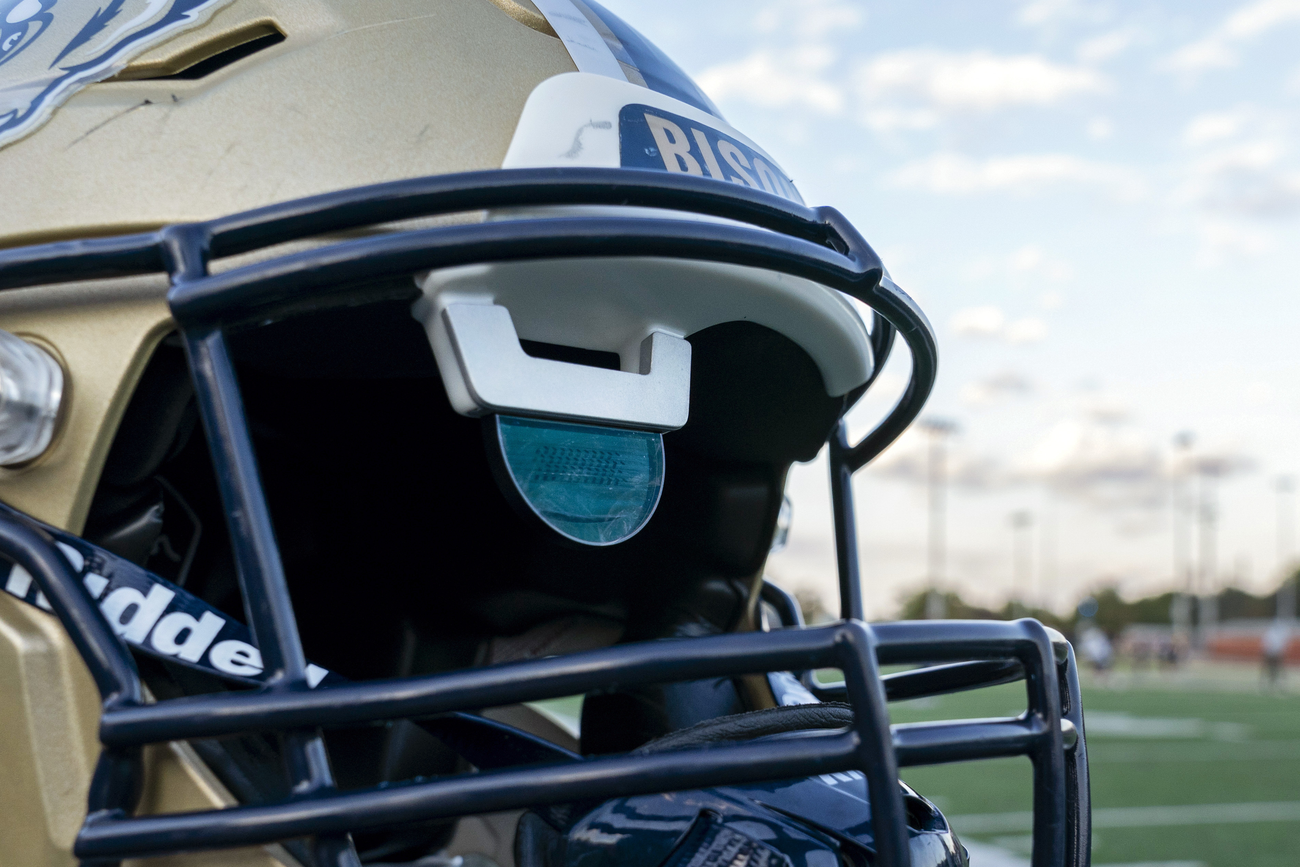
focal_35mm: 38
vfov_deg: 34.8
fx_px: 1372
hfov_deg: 50.5
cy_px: 557
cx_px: 762
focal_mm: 24
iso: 640
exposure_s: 1/250
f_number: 5.6
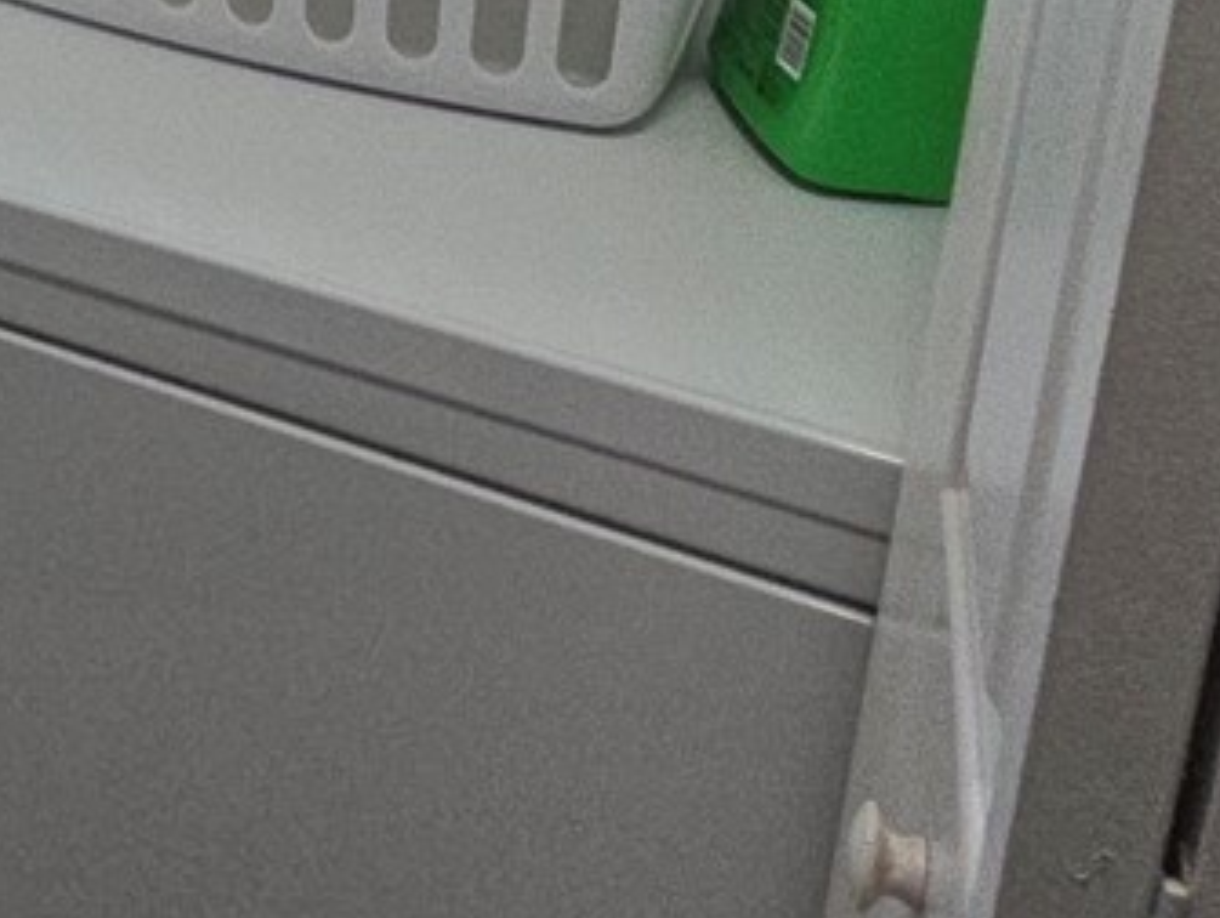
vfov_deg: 20.8
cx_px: -430
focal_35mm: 62
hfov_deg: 25.9
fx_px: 2187
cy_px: -386
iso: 80
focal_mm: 2.2
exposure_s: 1/120
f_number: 2.2
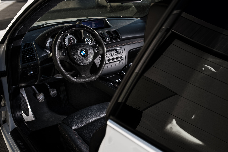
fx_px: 222
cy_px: 76
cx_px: 114
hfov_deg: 54.5
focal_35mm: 35
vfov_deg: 37.8
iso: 100
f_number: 5
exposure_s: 1/500
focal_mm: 35
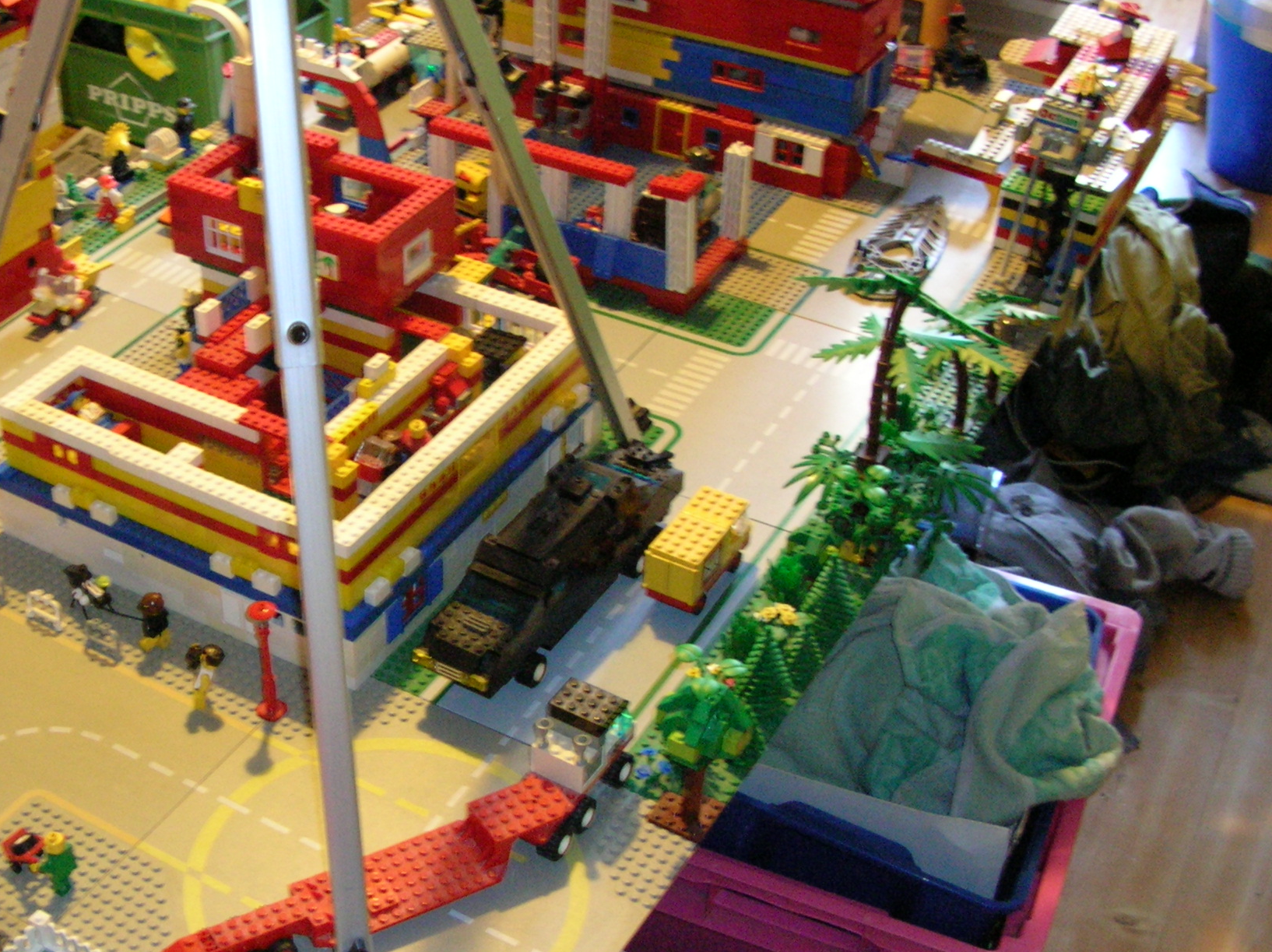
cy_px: 515
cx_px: 388
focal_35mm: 49
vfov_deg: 29.6
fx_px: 1799
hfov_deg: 38.3
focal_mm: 5.8
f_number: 2.8
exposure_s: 1/2.8
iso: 200
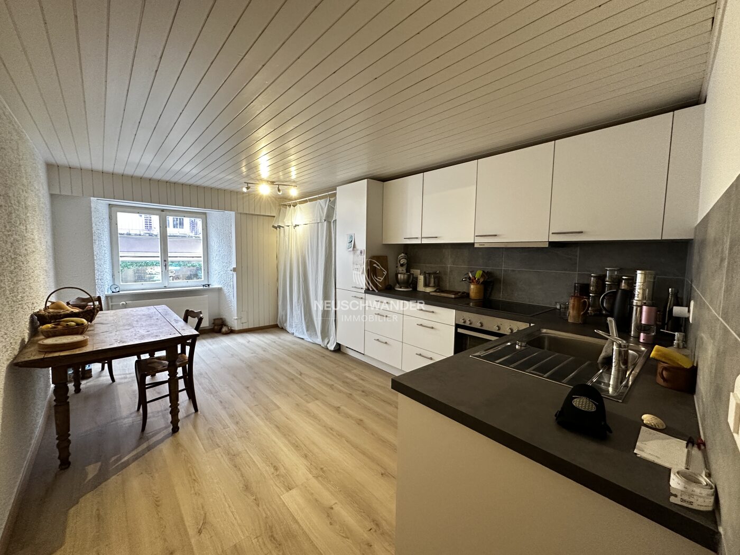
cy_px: 278
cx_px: 370
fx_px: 299
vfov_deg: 85.7
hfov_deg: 102.1
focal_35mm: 14
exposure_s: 1/50
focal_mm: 2.22
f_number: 2.2
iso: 400
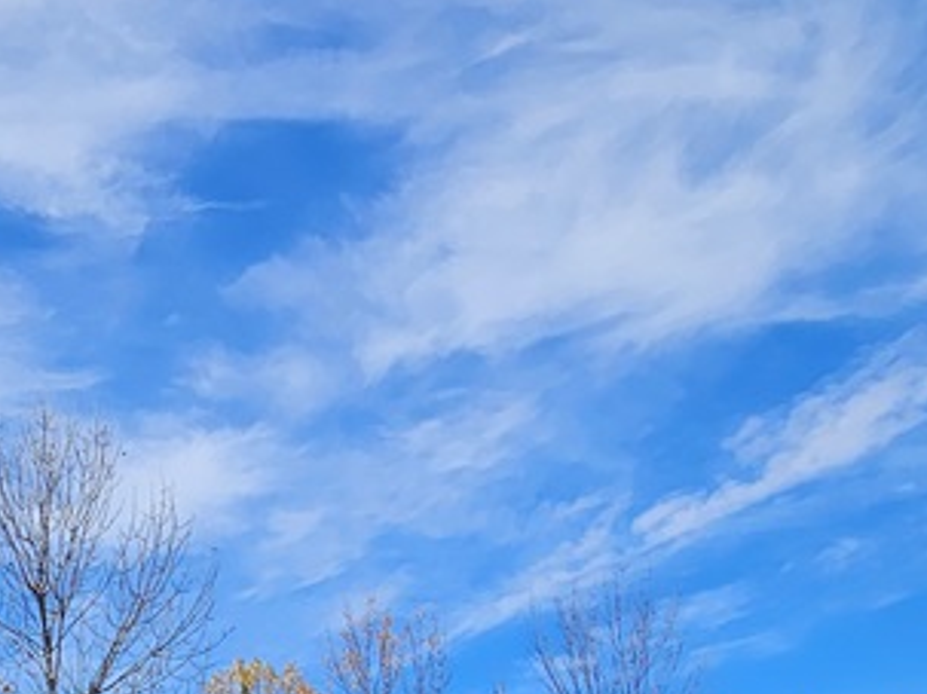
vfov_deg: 25.4
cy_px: 1024
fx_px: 1178
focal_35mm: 44
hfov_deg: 36.2
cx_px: -101
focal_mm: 2.2
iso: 50
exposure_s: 1/2921
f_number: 2.2
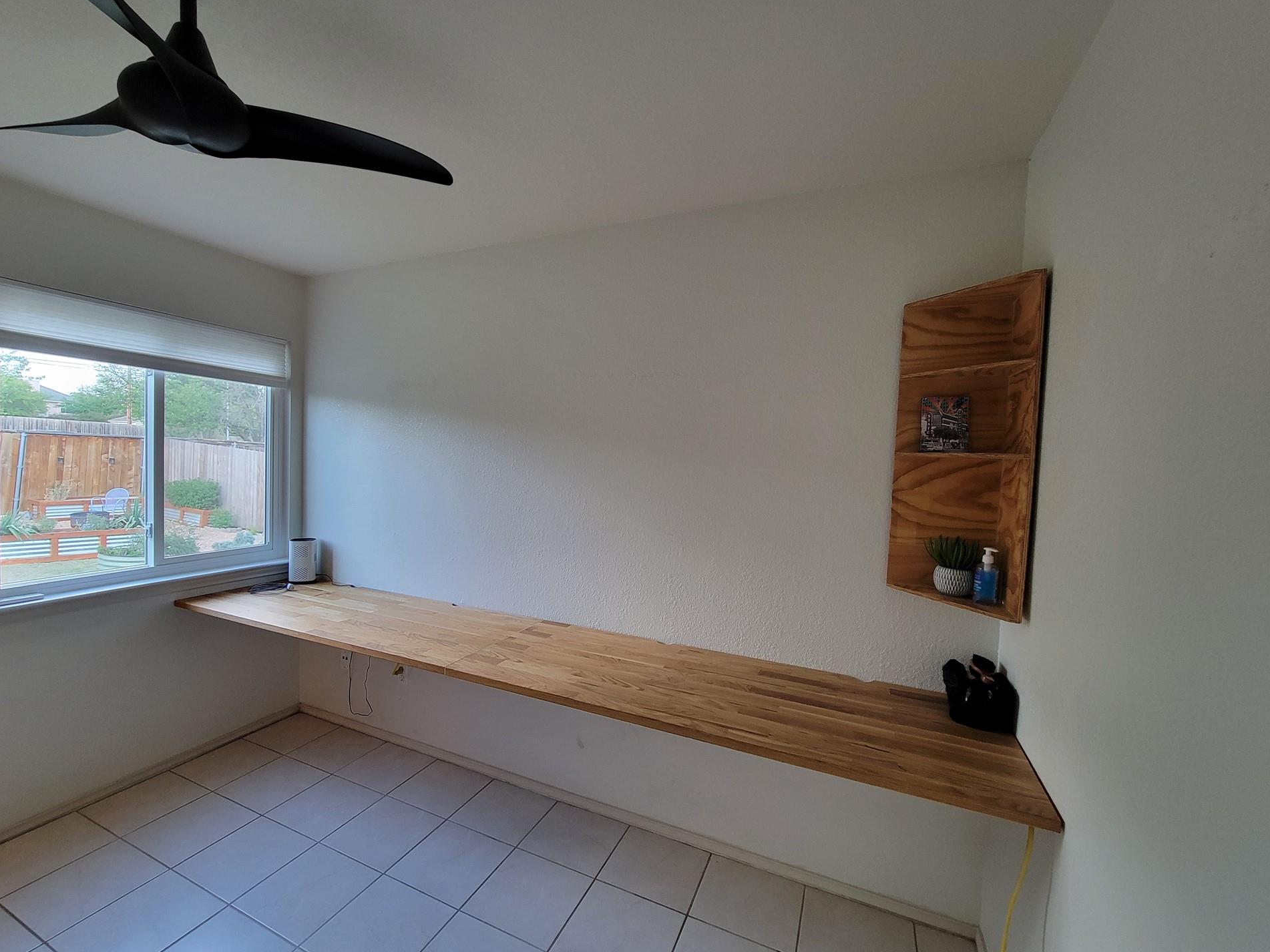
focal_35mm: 14
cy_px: 477
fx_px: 514
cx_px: 598
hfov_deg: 102.0
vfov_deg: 85.7
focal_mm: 2.2
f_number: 2.2
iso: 200
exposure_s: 1/60
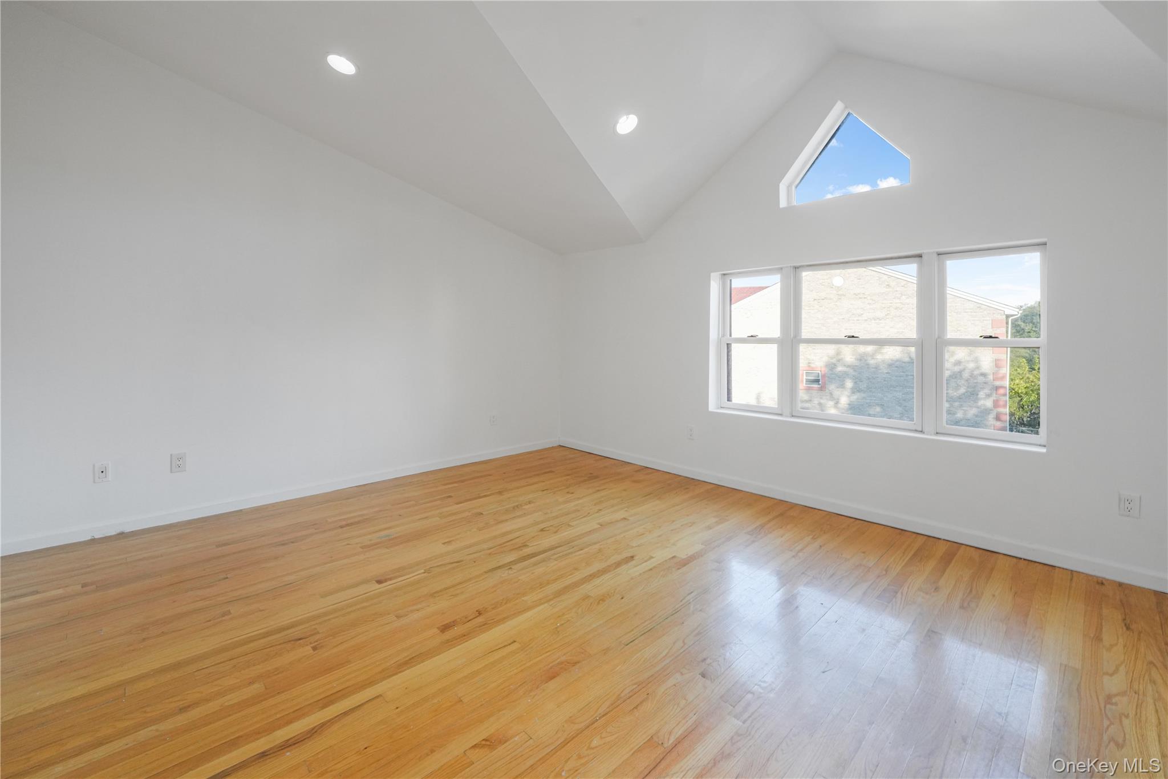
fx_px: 454
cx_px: 584
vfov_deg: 81.2
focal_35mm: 14
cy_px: 390
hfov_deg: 104.3
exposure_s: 1/125
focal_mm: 14
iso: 1600
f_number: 10
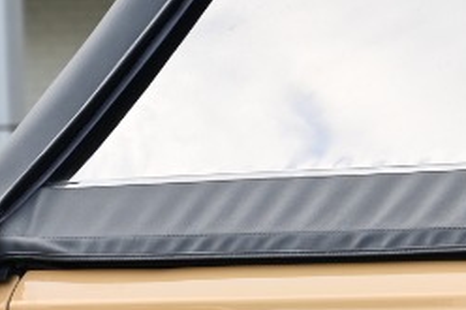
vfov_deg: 3.0
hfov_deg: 4.4
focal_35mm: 458
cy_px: 575
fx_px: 5924
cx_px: 1056
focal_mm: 70
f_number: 4.5
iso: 200
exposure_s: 1/250
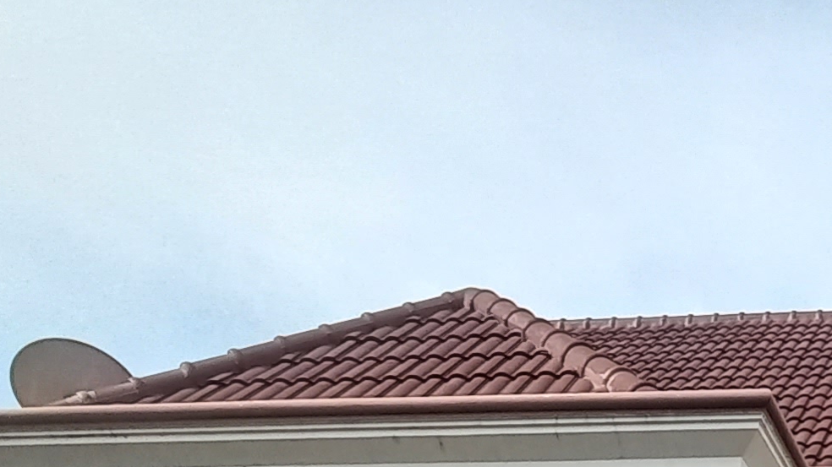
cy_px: 760
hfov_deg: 36.2
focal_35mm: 47
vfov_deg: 20.5
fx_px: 1037
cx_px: 941
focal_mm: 1.42
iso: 40
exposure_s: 1/1147
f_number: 2.2
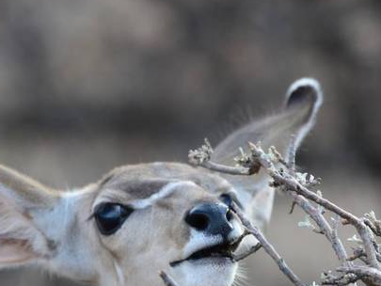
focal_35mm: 994
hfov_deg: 2.0
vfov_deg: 1.5
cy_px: 206
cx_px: 141
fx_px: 10944
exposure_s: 1/400
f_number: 5.6
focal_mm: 400
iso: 640
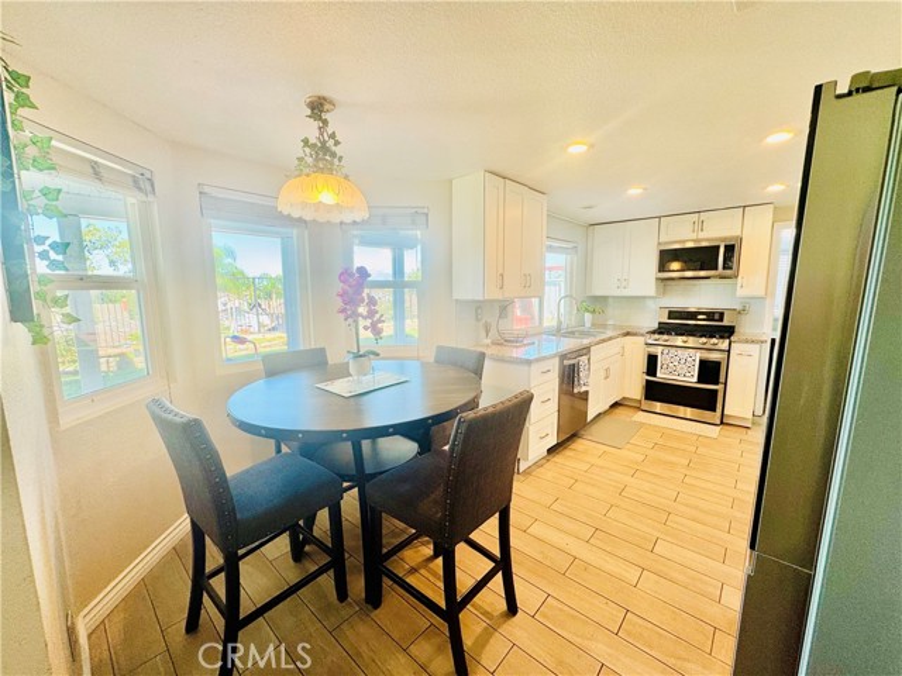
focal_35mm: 14
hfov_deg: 102.1
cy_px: 338
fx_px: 365
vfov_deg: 85.7
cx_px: 451
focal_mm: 2.22
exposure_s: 1/120
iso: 80
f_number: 2.2
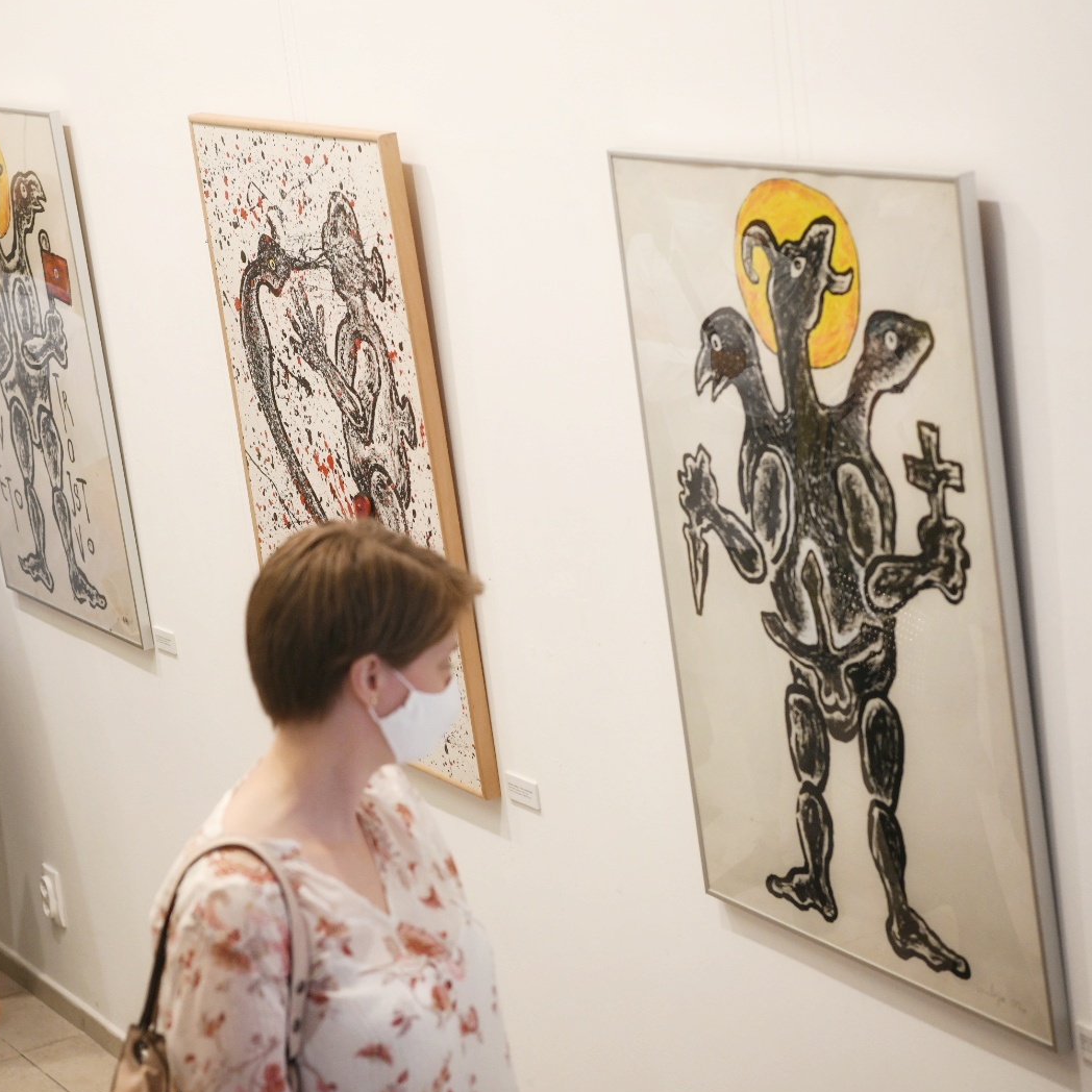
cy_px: 543
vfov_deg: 18.9
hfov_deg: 18.8
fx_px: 3284
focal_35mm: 92
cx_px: 352
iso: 2500
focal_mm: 70
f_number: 4
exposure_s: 1/320
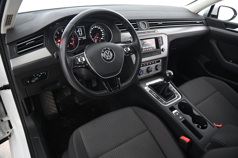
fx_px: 159
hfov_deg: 73.8
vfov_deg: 53.1
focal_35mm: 24
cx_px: 119
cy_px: 79
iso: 2000
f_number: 4
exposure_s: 1/15
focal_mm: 24
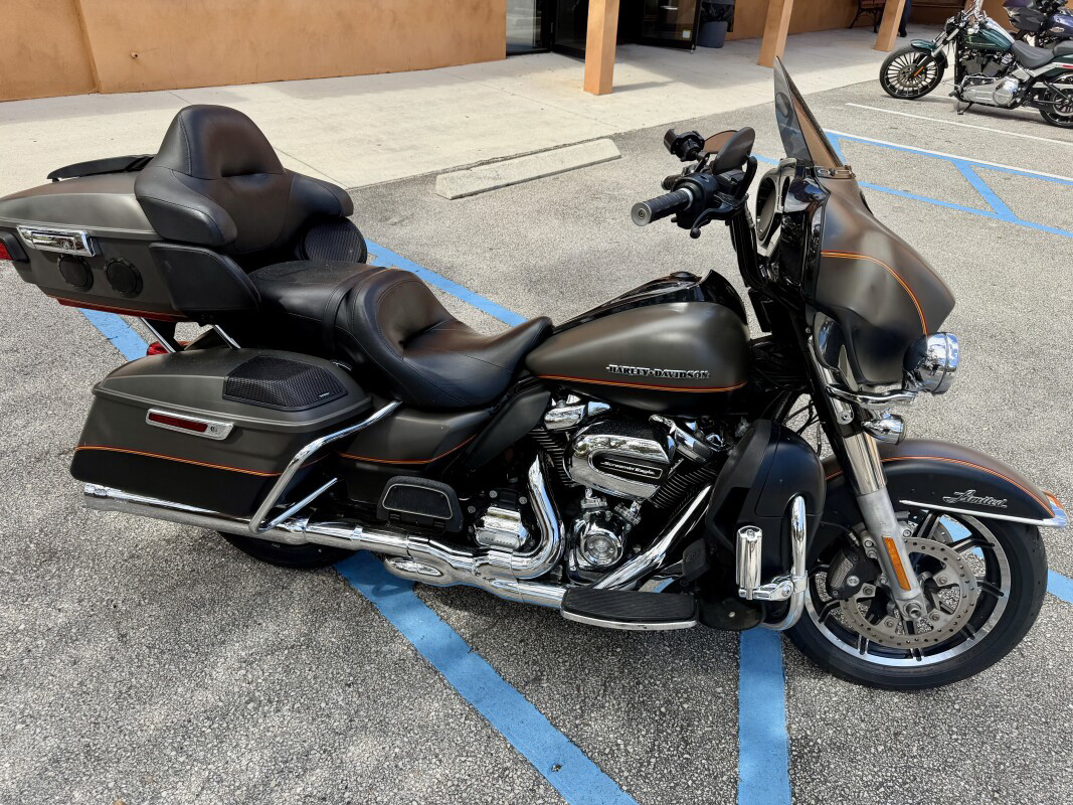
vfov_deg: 56.8
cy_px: 402
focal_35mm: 24
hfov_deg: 71.6
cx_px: 536
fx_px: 744
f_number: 1.78
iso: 80
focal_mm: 6.76
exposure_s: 1/2110
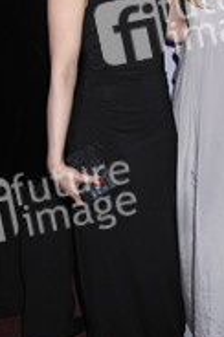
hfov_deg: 21.1
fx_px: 571
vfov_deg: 32.7
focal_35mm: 61
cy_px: 114
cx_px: 242
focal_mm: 28
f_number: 5
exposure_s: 1/40
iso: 1600
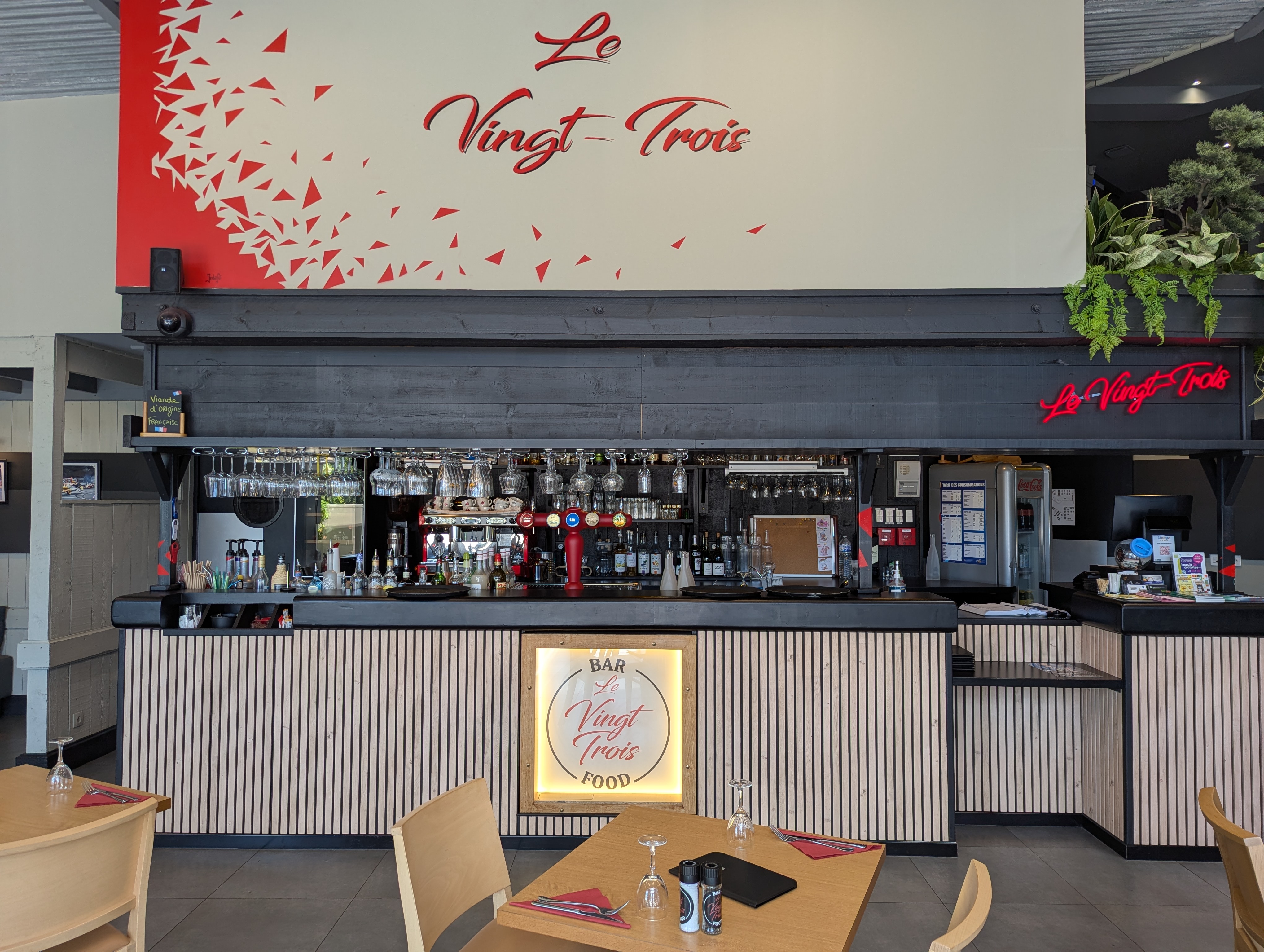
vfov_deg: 56.9
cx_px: 632
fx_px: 878
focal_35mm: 24
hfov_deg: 71.5
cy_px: 476
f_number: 1.85
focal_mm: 6.81
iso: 51
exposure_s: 1/115
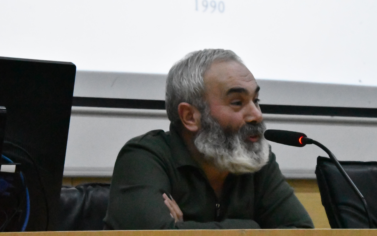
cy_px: 122
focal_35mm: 179
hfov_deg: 11.7
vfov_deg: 7.3
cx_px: 206
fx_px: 1839
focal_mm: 105
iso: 51200
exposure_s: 1/125
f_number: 16
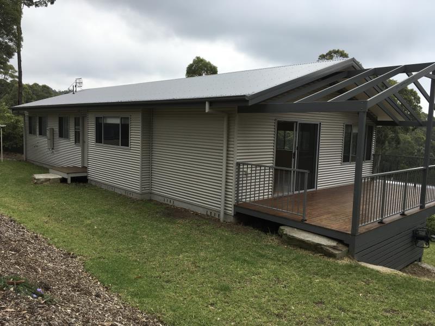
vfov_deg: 48.2
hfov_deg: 61.7
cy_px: 163
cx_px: 218
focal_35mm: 29
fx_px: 364
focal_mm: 4.15
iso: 25
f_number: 2.2
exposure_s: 1/739
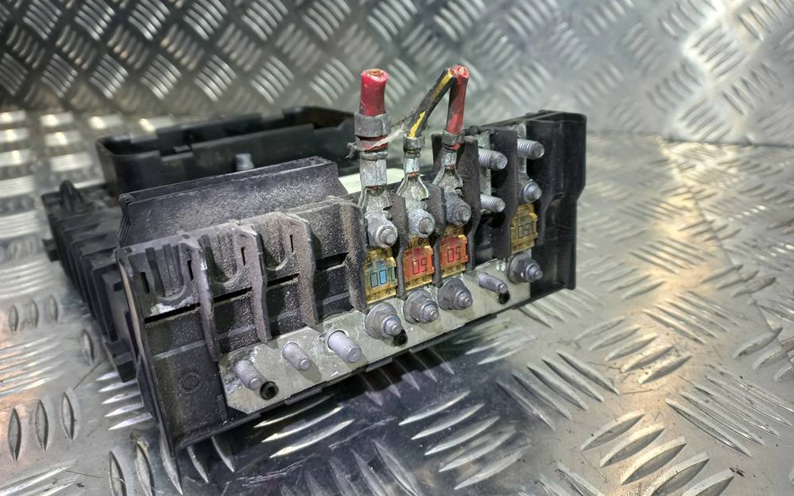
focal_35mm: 27
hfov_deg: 68.4
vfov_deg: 46.0
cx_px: 393
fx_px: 584
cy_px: 245
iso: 64
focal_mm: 4.6
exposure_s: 1/50
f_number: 1.8
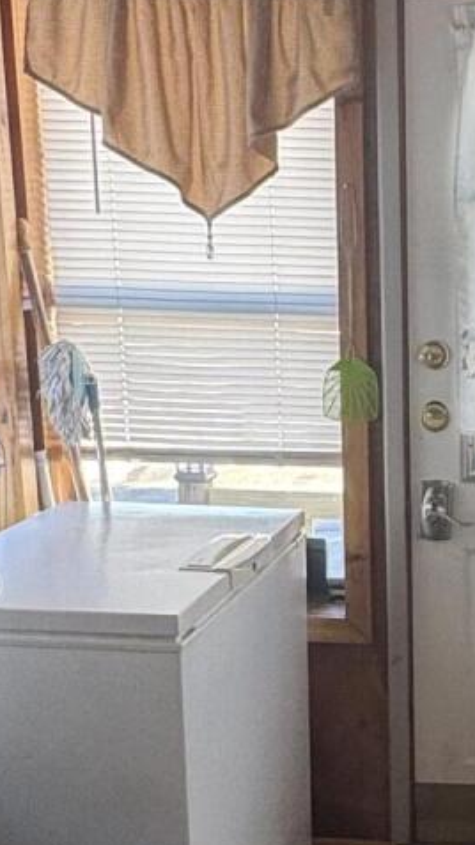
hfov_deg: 17.7
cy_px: 601
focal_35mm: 64
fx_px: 1434
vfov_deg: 32.4
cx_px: 601
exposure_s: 1/99
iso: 80
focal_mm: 2.22
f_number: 2.2
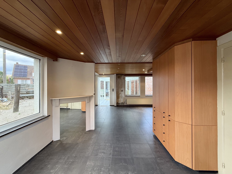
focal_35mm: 14
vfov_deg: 85.7
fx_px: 94
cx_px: 116
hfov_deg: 102.1
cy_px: 87
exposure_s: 1/50
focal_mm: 2.22
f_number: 2.2
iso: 250
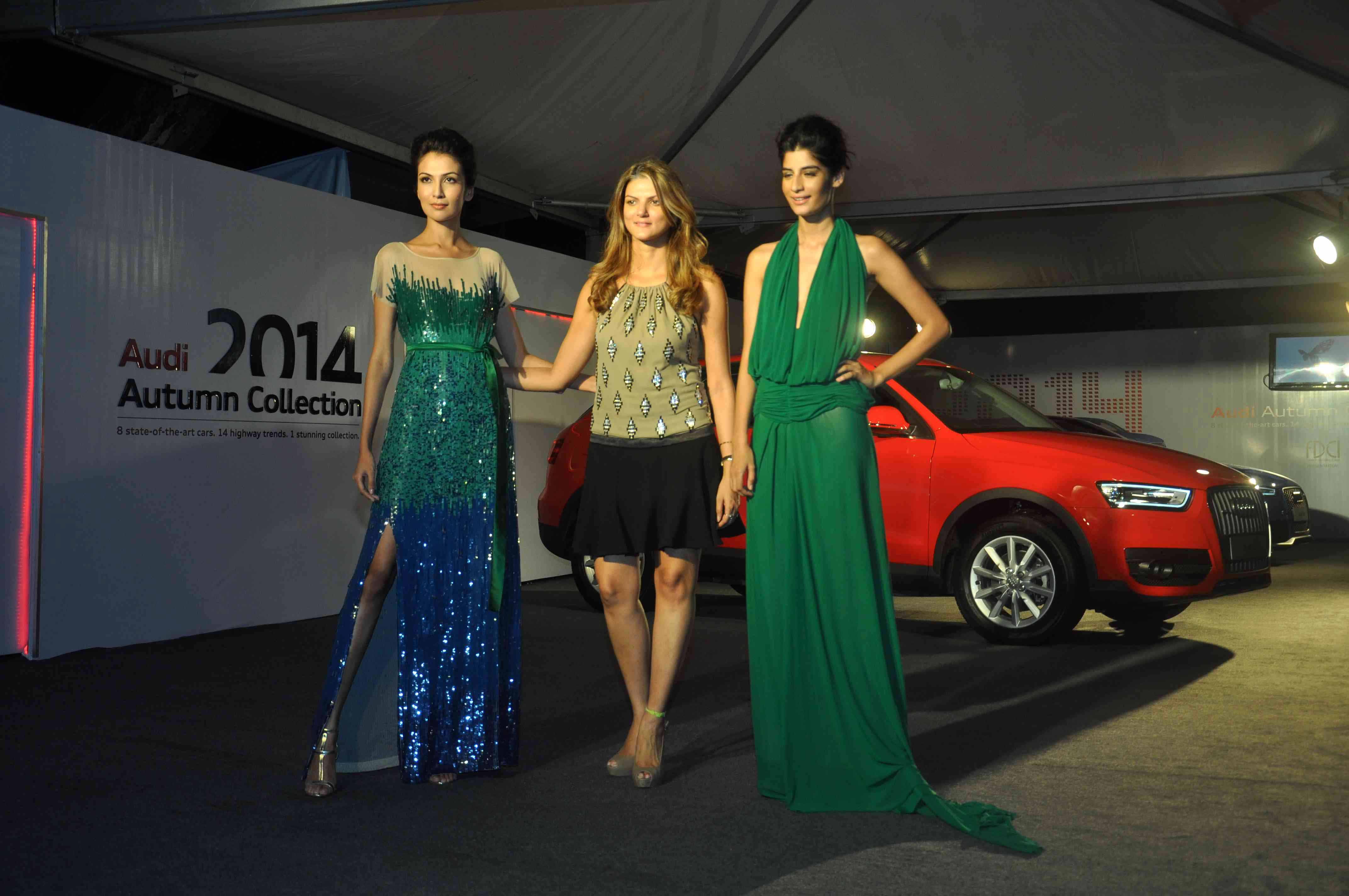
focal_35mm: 48
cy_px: 448
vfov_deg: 28.0
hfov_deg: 41.2
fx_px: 1796
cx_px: 674
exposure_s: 1/40
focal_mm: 32
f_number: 5.6
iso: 320
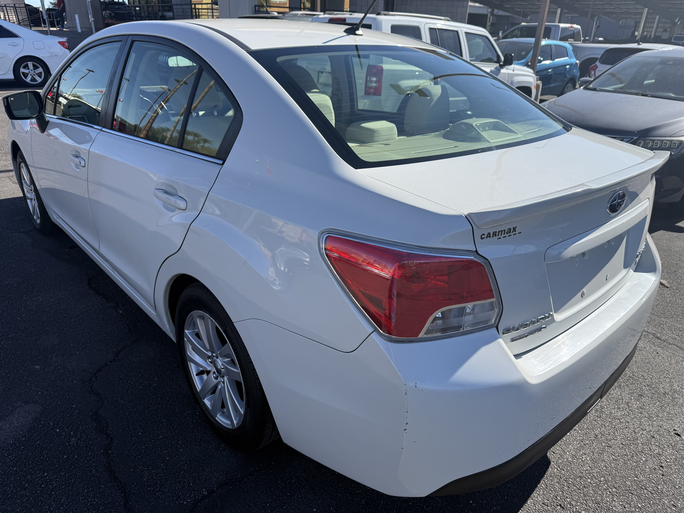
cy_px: 256
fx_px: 474
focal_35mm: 24
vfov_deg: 56.8
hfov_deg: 71.6
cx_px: 342
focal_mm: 6.76
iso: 80
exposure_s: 1/3145
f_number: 1.78
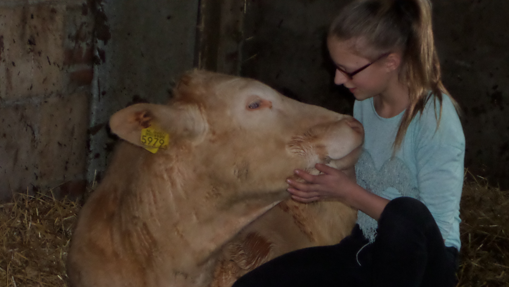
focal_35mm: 114
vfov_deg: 10.6
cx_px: 256
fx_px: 1539
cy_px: 150
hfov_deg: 18.8
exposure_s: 1/30
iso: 480
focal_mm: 17
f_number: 4.4
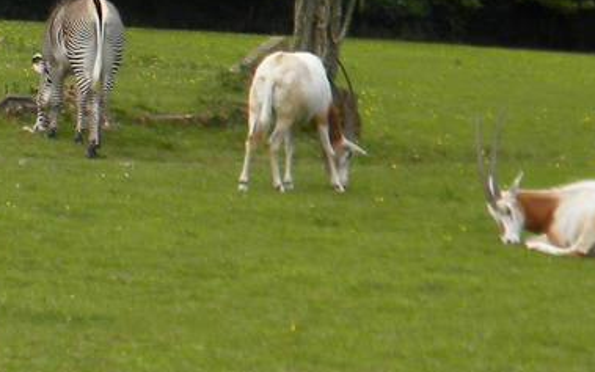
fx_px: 2611
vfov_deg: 8.1
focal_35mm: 161
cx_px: -195
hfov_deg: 12.6
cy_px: -6
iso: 80
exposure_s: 1/744
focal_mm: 6.4
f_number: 3.7
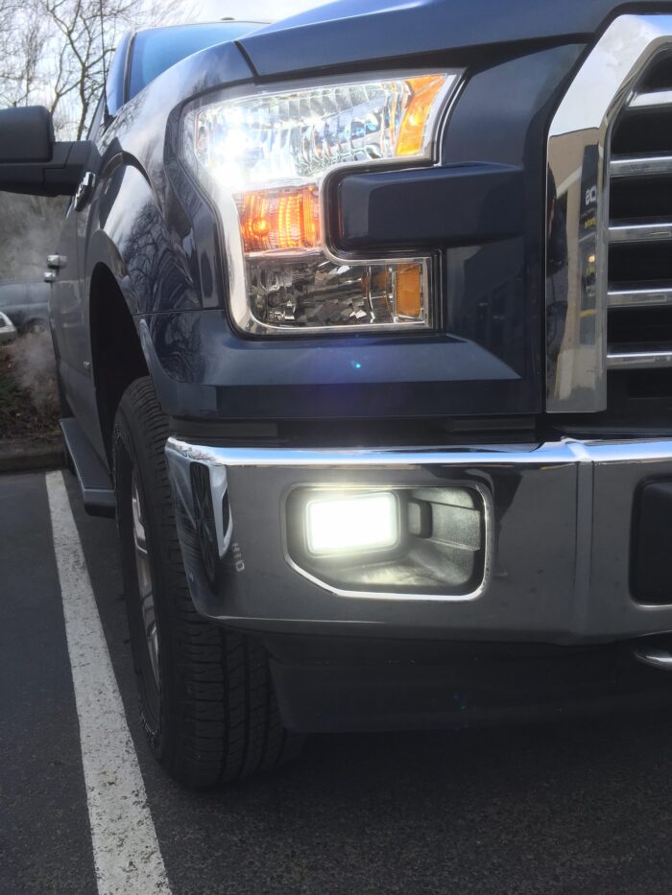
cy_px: 448
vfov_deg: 61.7
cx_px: 336
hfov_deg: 48.2
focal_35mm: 29
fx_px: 750
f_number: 2.2
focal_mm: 4.15
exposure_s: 1/120
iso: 32
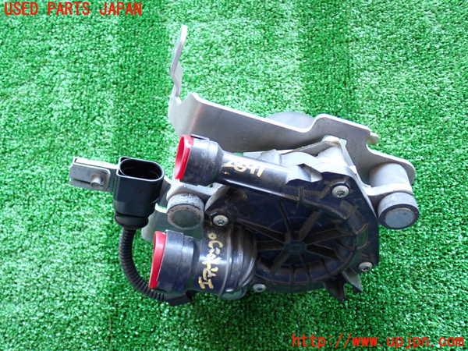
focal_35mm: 38
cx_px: 234
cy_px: 176
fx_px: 514
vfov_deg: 37.7
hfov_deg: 49.0
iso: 320
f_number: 2.7
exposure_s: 1/40
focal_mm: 6.83
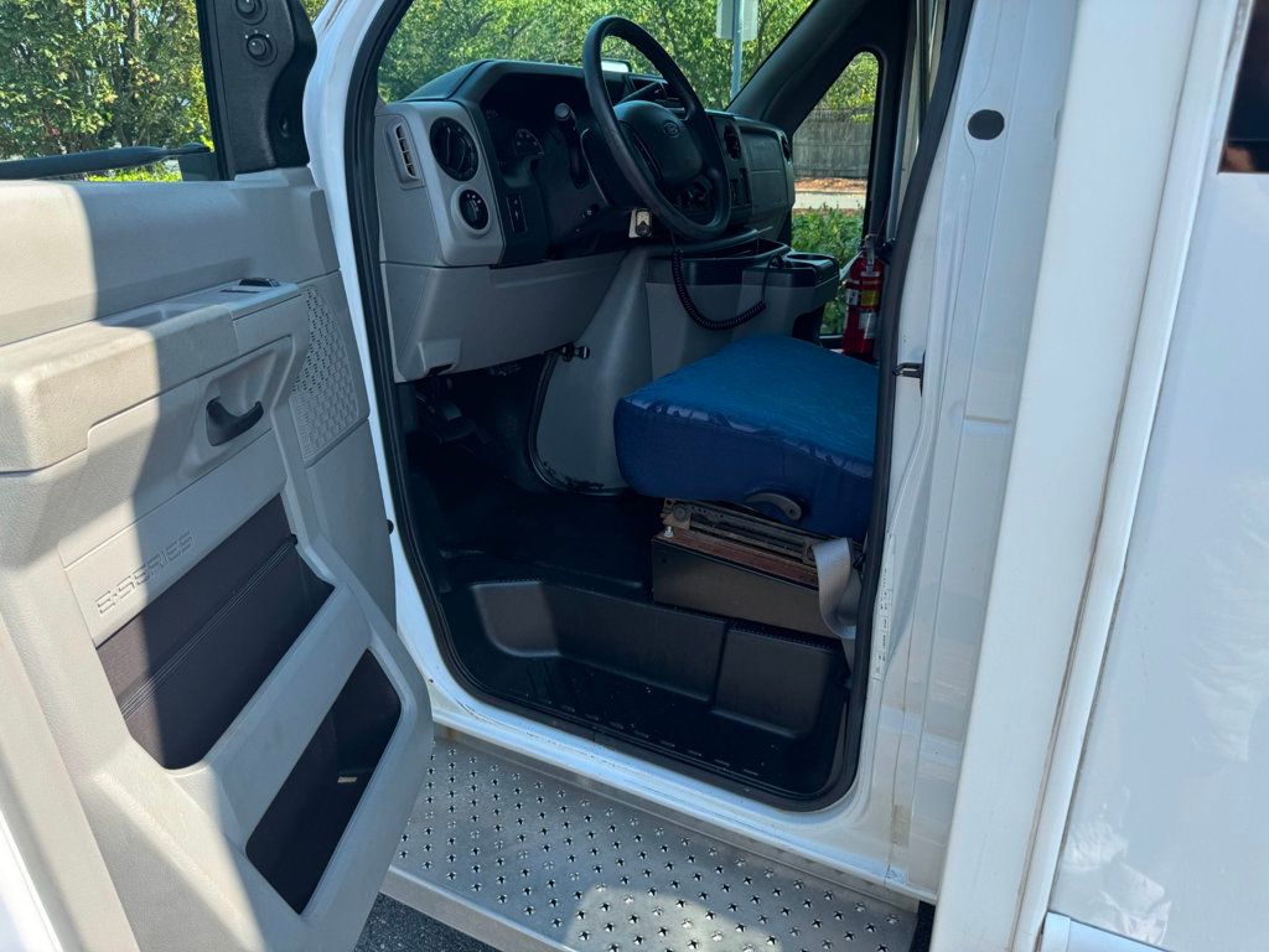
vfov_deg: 56.8
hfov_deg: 71.6
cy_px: 476
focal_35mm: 24
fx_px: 880
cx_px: 634
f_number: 1.78
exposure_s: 1/1010
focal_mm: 6.76
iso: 80
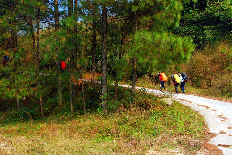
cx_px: 116
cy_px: 78
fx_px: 310
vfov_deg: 28.1
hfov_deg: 41.1
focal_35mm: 48
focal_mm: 32
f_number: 11
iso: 100
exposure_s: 1/60
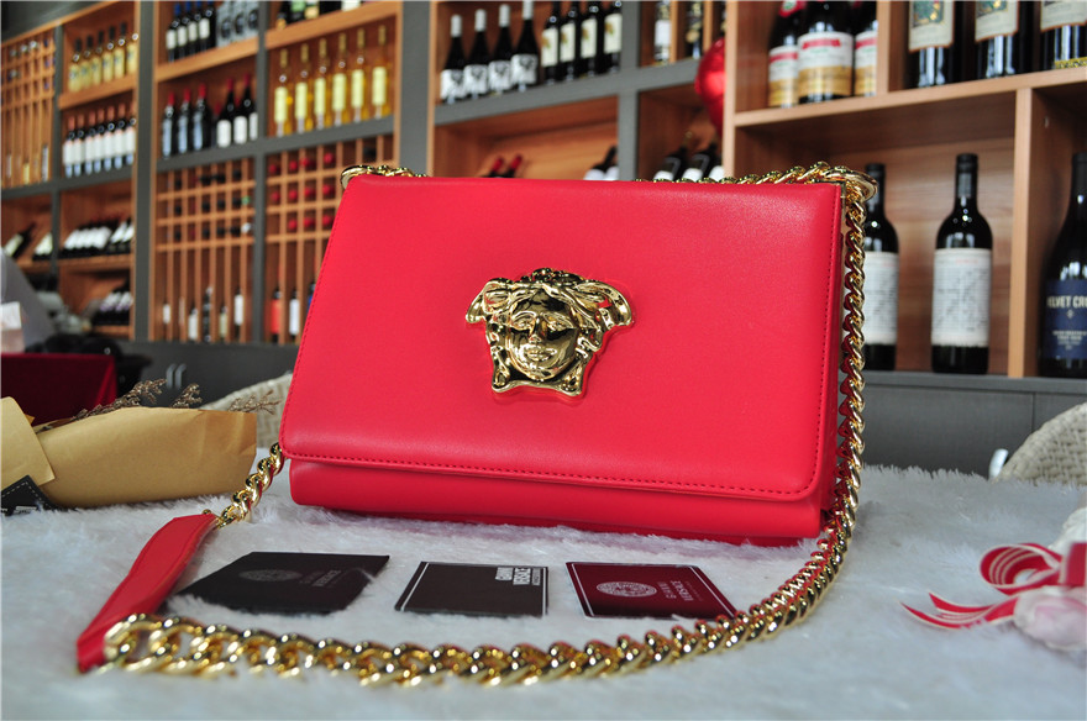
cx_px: 544
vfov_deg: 36.8
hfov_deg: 53.2
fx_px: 1085
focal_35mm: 36
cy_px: 360
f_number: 6.3
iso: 400
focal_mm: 24
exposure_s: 1/100
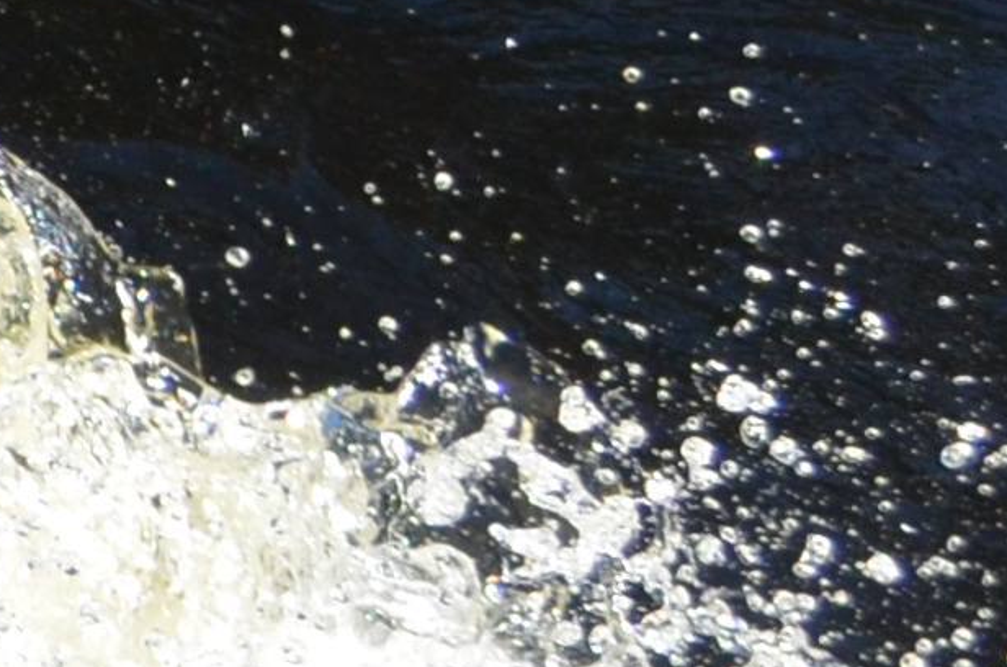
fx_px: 9714
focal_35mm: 348
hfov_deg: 5.3
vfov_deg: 3.9
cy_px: -593
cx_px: -2797
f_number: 6.3
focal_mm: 29
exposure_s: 1/1600
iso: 640
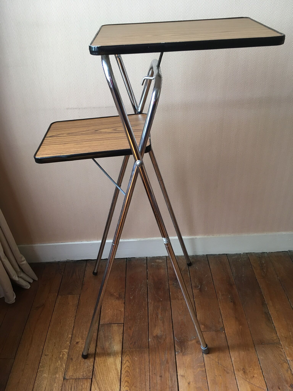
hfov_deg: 48.2
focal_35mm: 29
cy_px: 196
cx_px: 146
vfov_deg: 61.7
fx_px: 327
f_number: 2.2
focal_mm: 4.15
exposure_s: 1/33
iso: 125
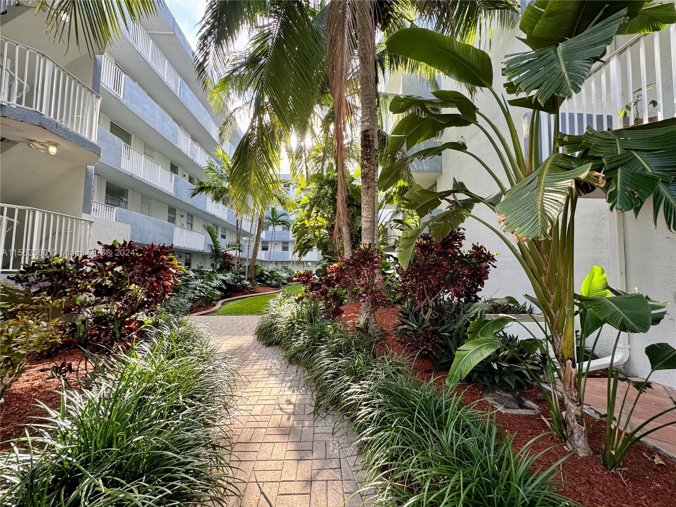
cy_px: 254
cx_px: 338
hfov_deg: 102.1
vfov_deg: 85.7
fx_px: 273
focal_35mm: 14
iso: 50
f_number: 2.2
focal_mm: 2.22
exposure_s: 1/99
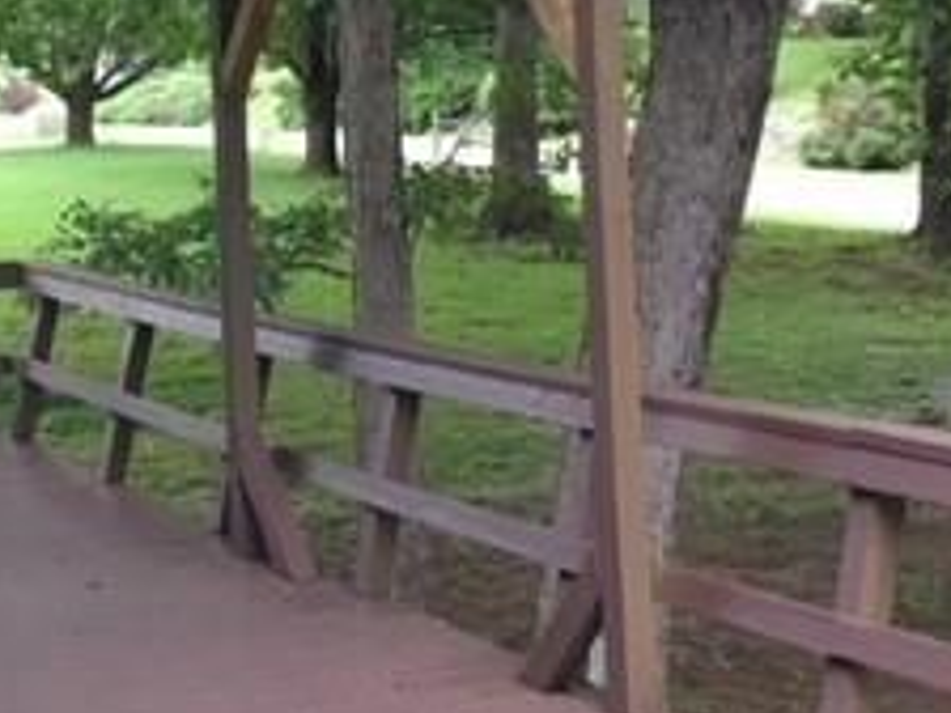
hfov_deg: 23.4
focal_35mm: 83
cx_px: 255
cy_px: -76
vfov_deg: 17.2
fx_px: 2280
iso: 25
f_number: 2.2
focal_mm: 4.15
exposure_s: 1/30
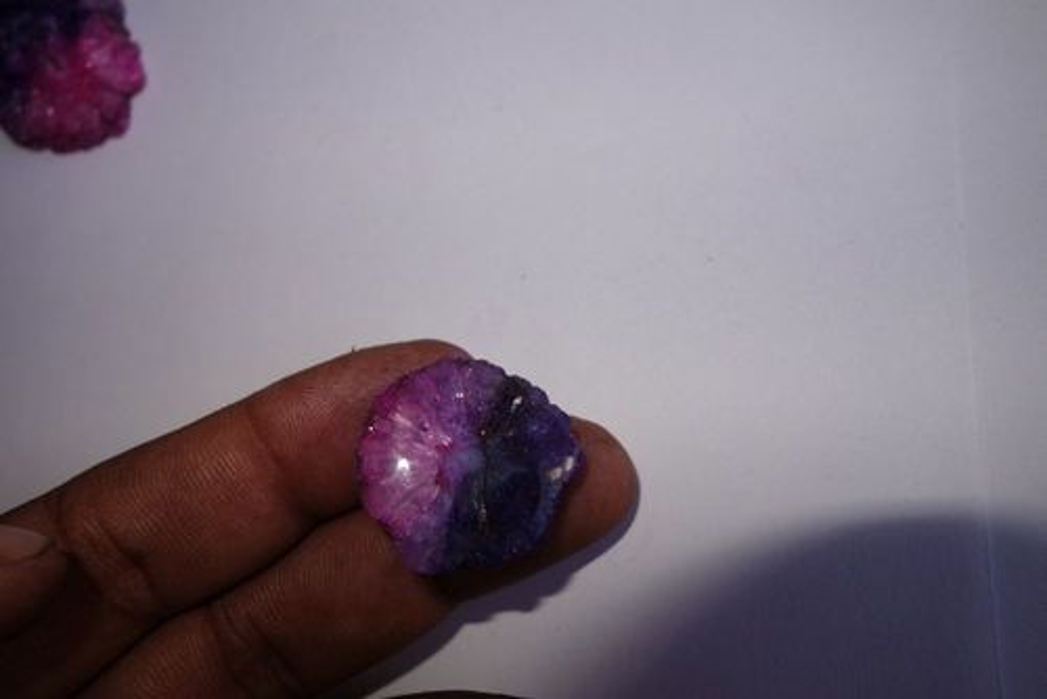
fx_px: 815
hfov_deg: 65.4
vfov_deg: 46.5
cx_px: 524
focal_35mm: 28
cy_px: 350
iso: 125
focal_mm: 10.4
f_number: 4
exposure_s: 1/250
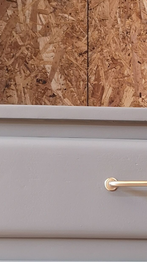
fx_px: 652
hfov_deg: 12.4
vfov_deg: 22.0
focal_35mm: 94
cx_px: 203
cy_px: 253
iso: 125
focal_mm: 3.95
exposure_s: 1/50
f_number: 1.8
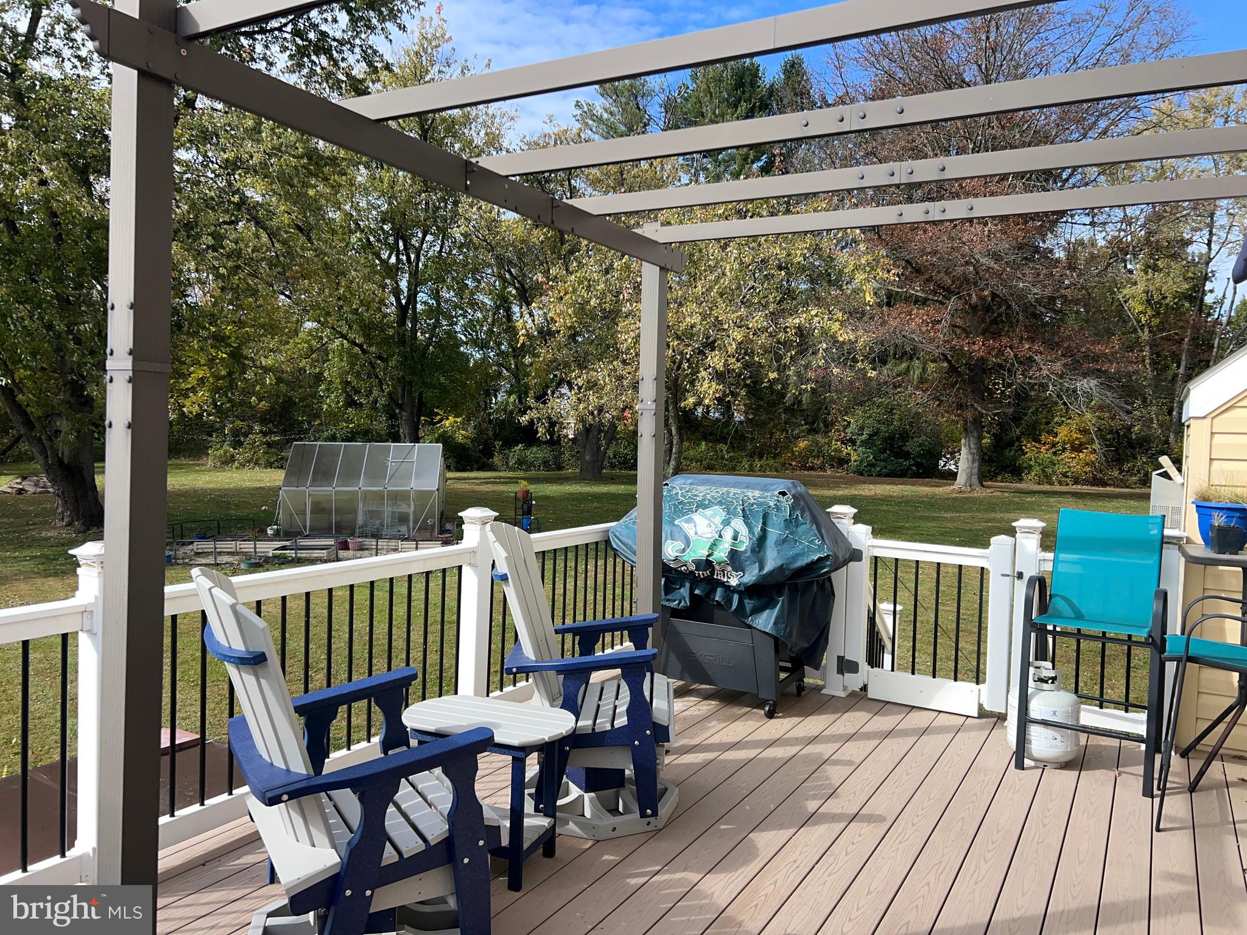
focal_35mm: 26
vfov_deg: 53.1
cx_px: 624
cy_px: 468
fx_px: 937
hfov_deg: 67.3
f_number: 1.5
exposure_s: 1/3257
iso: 32
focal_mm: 5.7
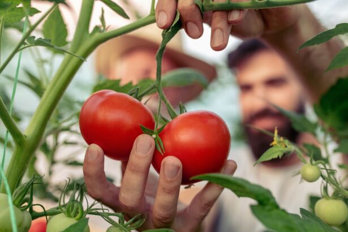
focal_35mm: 35
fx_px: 338
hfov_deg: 54.4
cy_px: 116
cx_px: 174
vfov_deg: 37.9
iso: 280
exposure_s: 1/400
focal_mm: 35
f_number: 2.8
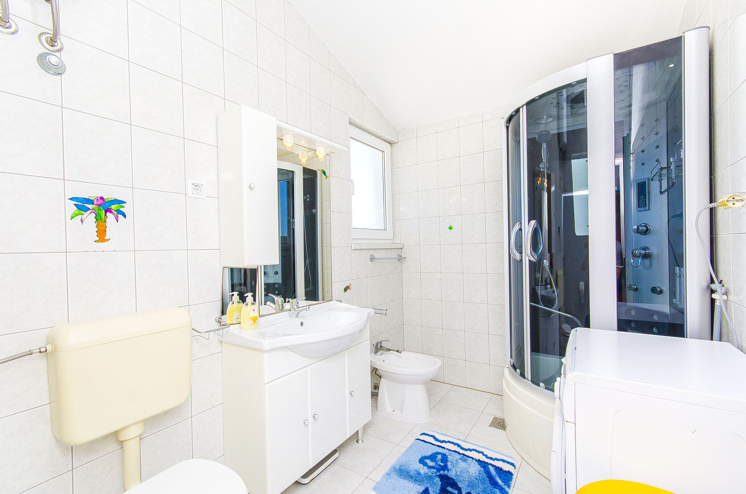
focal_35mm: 15
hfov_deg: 100.5
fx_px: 310
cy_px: 247
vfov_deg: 77.1
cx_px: 373
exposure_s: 1/160
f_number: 8
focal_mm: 10
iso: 250
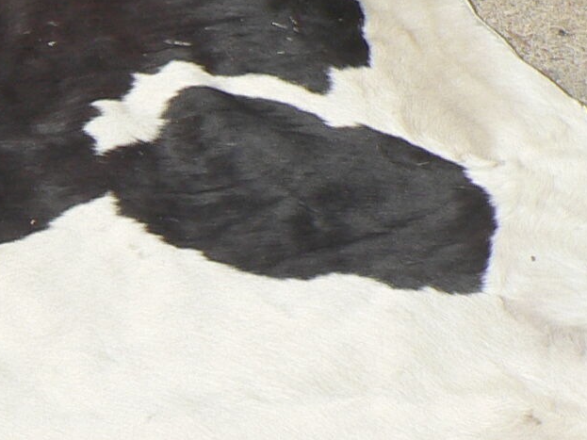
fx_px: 2509
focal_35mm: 148
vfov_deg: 10.0
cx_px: -176
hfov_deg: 12.9
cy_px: 350
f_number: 3.2
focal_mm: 6
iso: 80
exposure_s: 1/500
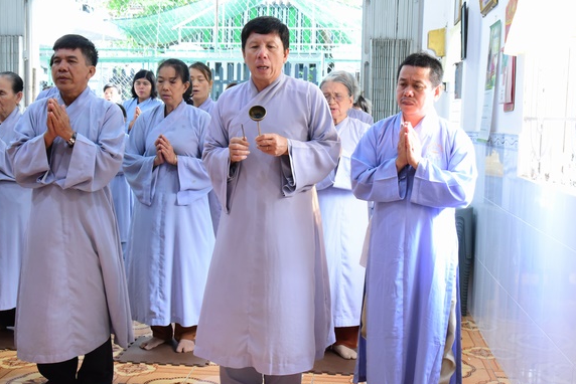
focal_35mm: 50
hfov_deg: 39.6
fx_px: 800
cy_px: 212
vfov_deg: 27.0
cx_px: 268
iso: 5000
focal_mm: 44
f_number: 8
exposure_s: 1/80
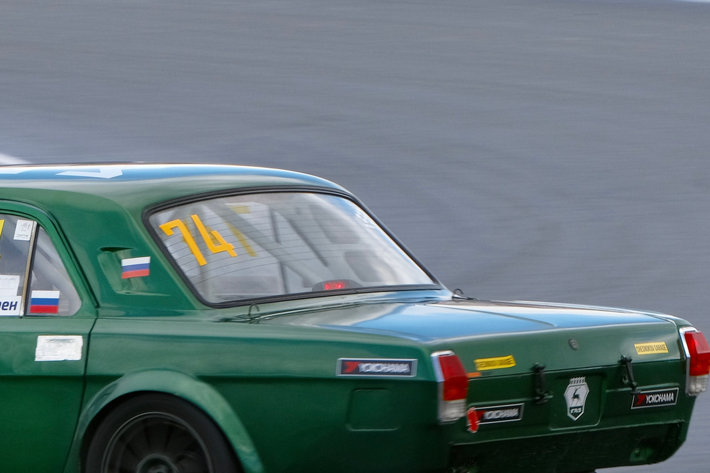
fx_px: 9250
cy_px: 164
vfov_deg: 2.9
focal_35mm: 469
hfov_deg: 4.4
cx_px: 66
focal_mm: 132
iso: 160
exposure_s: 1/125
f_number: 11
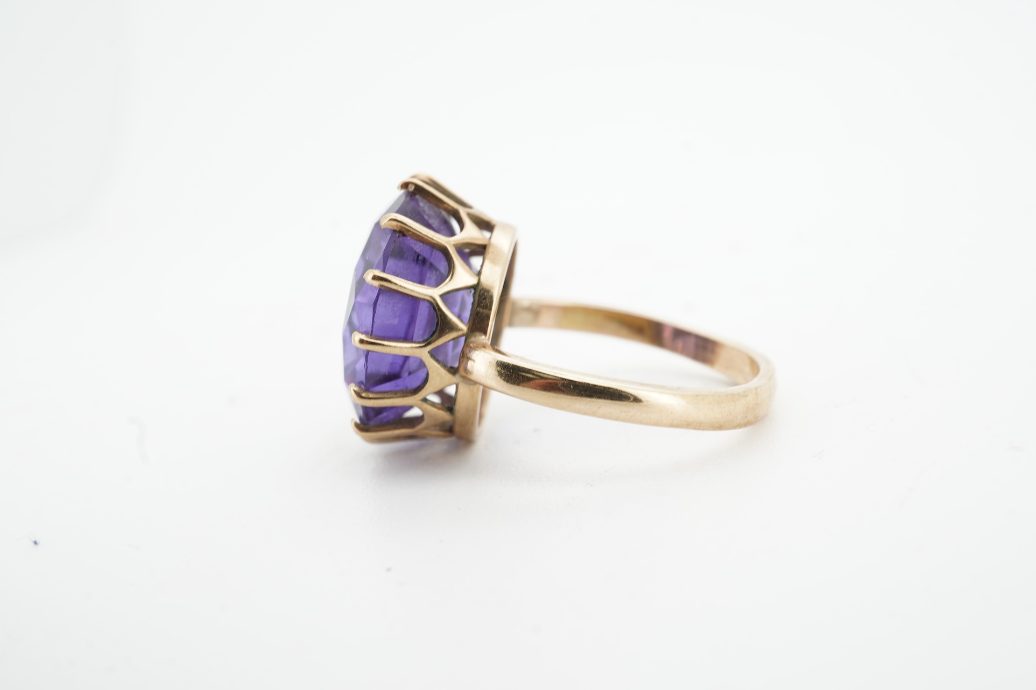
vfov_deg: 29.2
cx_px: 518
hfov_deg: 42.7
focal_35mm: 46
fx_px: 1324
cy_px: 349
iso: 125
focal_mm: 30
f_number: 22
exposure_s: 1/50
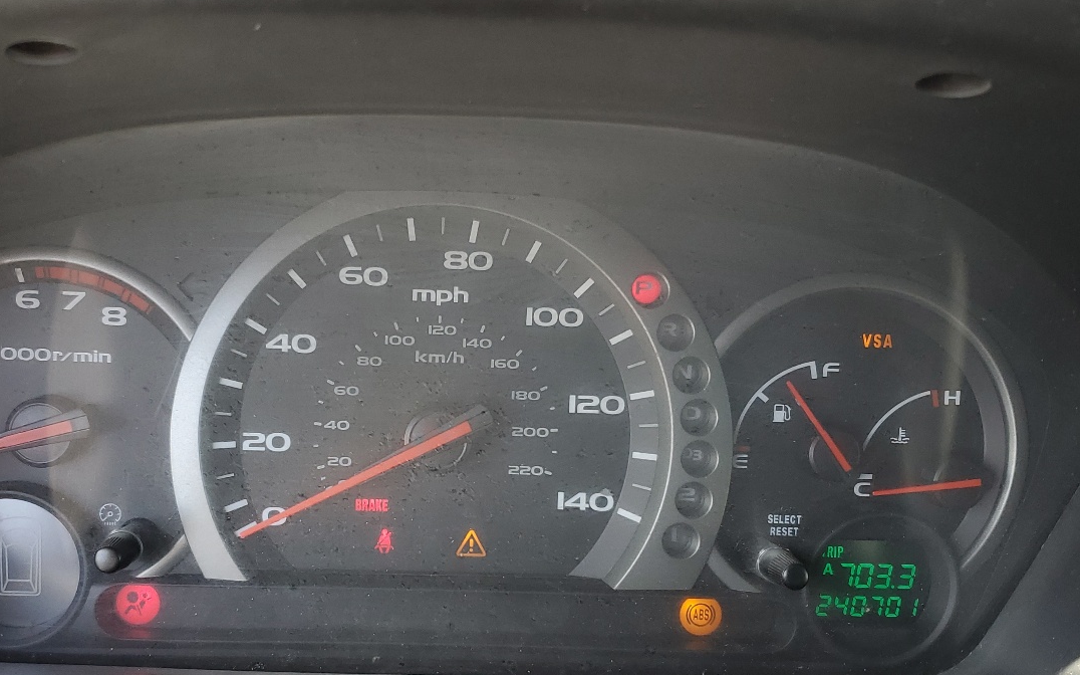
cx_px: 414
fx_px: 1207
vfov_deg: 31.1
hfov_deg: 47.8
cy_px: 417
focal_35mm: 41
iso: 50
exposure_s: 1/133
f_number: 1.5
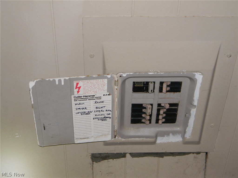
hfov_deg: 34.3
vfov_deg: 26.1
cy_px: 89
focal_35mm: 56
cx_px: 119
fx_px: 385
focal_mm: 10.1
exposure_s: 1/30
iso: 200
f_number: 4.1
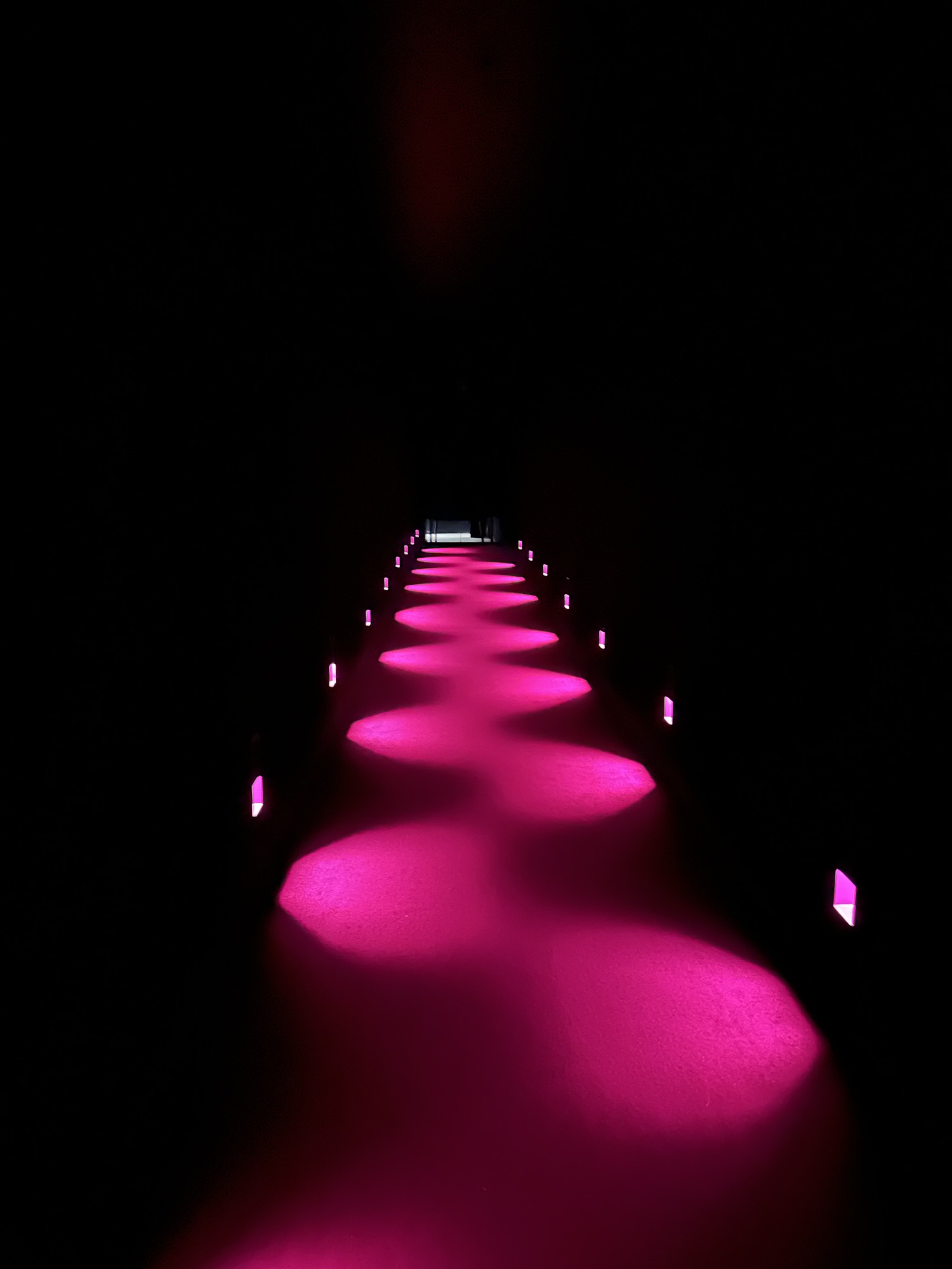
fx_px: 880
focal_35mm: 24
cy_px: 634
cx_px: 476
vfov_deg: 71.6
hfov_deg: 56.8
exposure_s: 1/2
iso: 12500
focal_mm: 6.86
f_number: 1.78
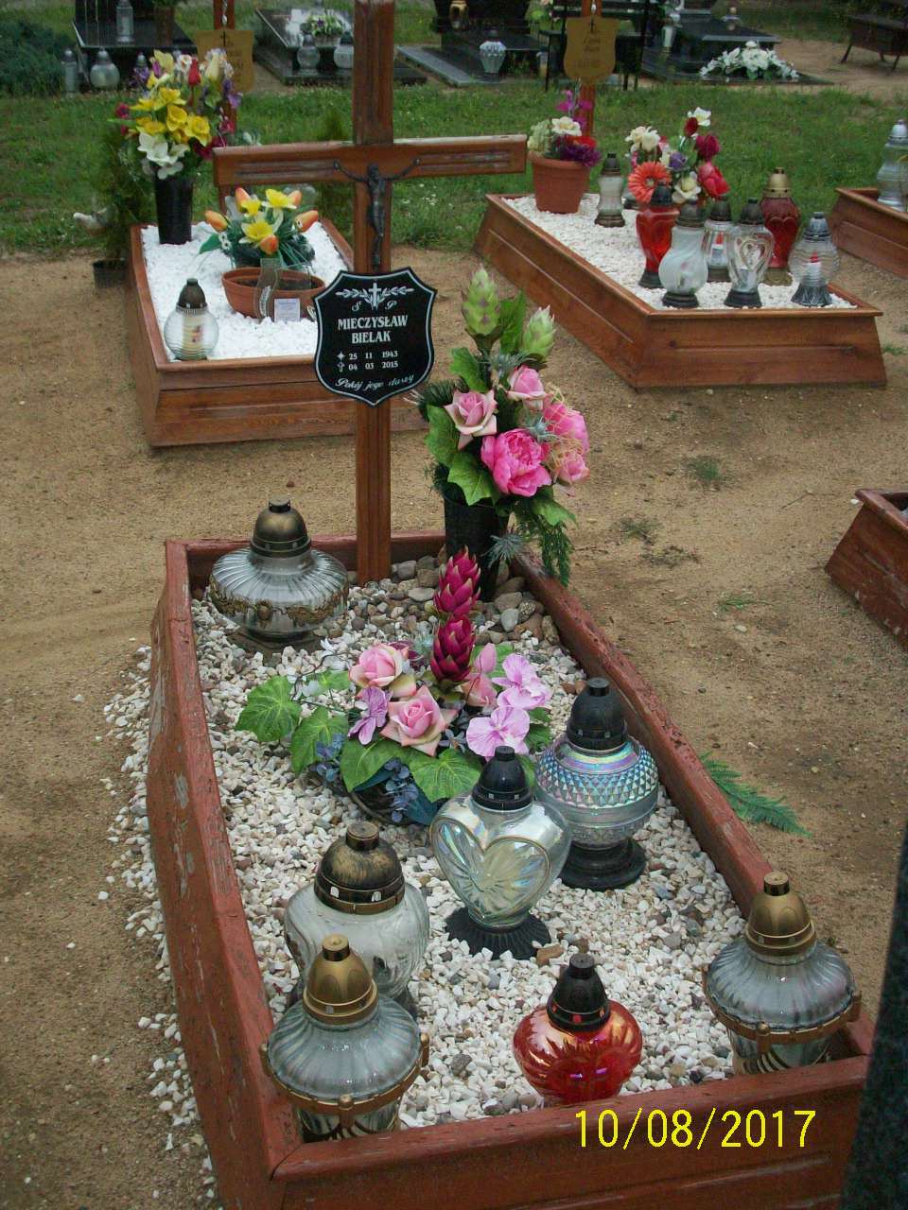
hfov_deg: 31.5
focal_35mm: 46
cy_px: 605
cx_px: 454
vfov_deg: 41.2
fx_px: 1609
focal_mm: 7.6
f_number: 6.3
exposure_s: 1/612
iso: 200
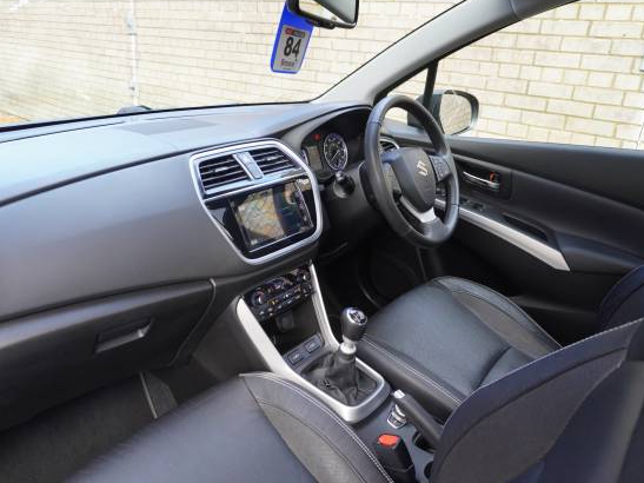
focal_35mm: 27
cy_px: 234
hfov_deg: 65.3
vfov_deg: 51.3
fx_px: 502
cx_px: 301
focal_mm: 16
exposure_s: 1/160
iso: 1600
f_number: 4
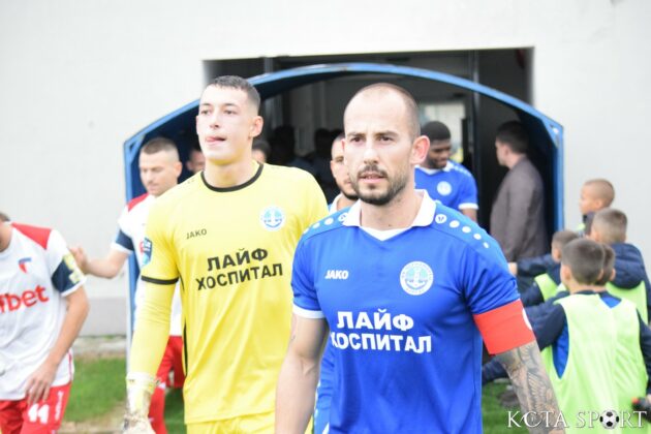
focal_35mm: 82
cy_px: 217
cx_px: 326
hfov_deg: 24.6
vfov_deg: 16.6
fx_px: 1492
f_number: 4.5
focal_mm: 55
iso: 3200
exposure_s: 1/1250
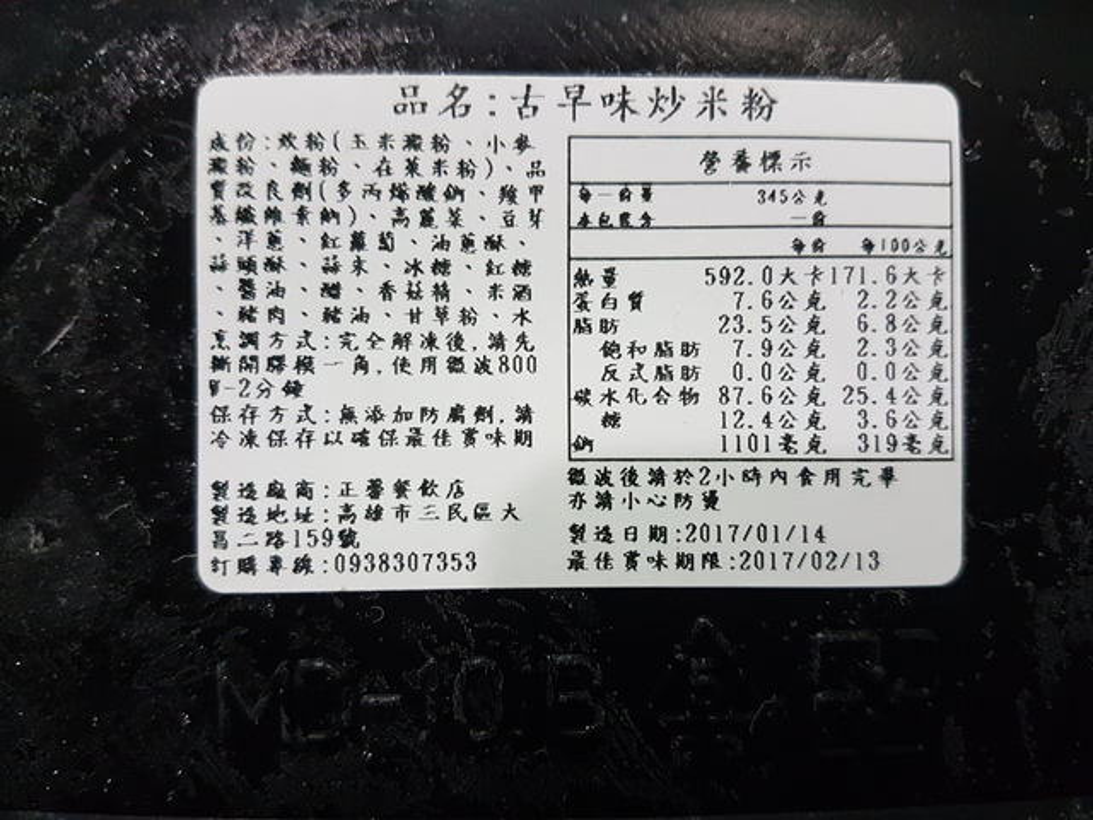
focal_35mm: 26
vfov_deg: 53.1
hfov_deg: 67.3
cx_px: 546
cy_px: 410
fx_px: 821
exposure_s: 1/20
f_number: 1.7
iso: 250
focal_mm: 4.2
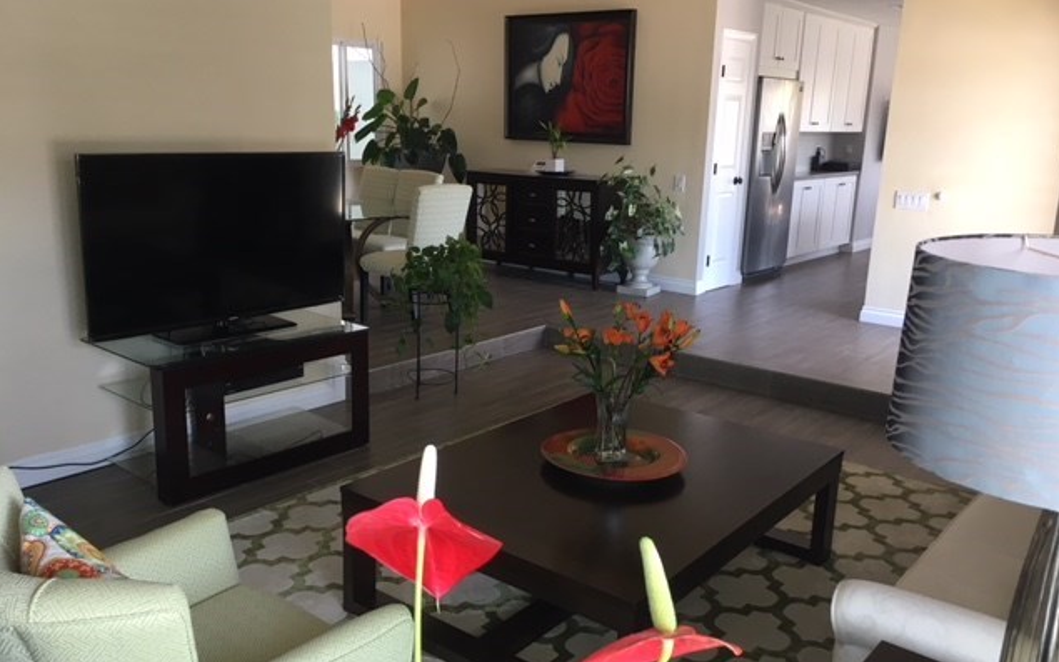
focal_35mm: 31
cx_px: 532
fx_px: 895
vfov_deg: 40.6
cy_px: 345
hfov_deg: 61.2
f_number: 2.2
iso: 64
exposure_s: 1/30
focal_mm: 4.15
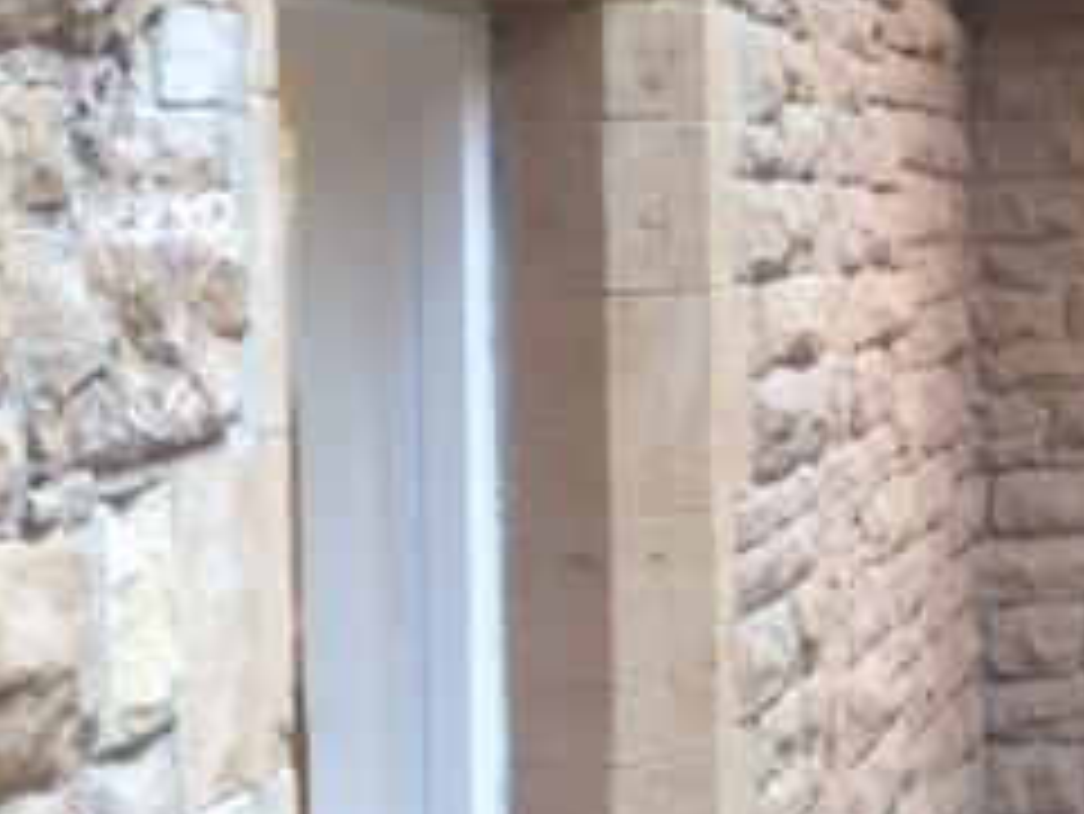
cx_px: 1358
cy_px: 229
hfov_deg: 22.9
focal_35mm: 77
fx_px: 2412
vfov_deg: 19.1
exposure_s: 1/30
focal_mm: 4.15
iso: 64
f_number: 2.2
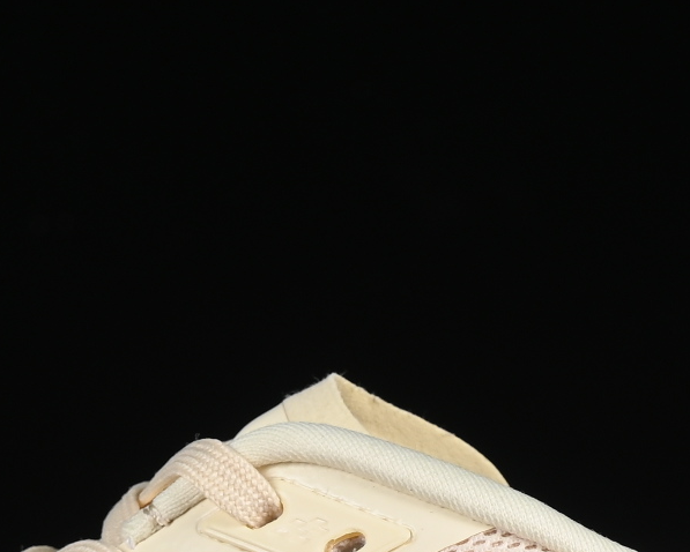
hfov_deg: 5.9
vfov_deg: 4.7
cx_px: 124
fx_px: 6700
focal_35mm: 328
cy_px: 745
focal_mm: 50
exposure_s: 1/80
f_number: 8
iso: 160
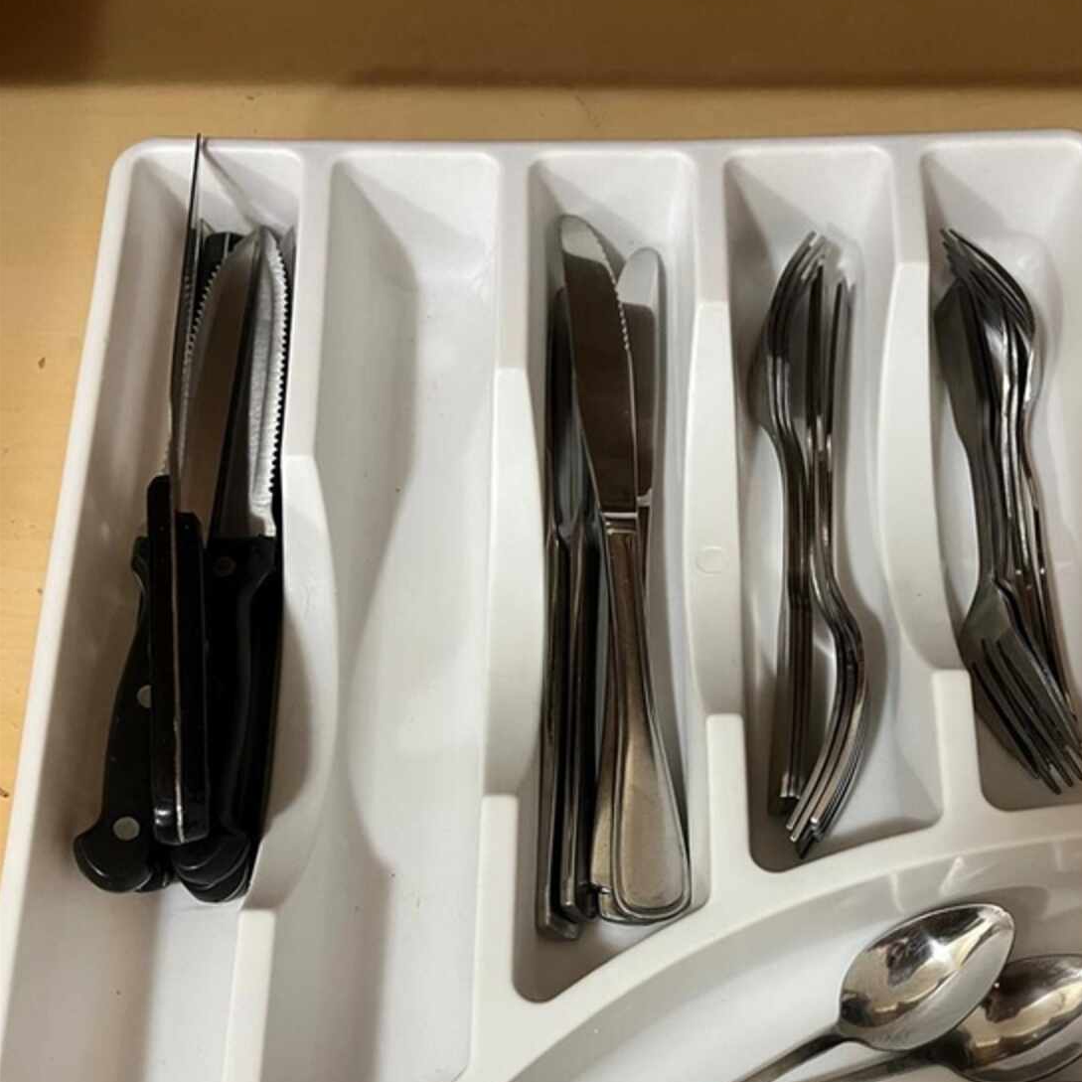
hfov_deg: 45.9
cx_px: 634
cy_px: 800
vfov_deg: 44.6
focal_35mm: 36
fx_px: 1273
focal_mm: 5.1
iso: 400
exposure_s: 1/60
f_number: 1.6
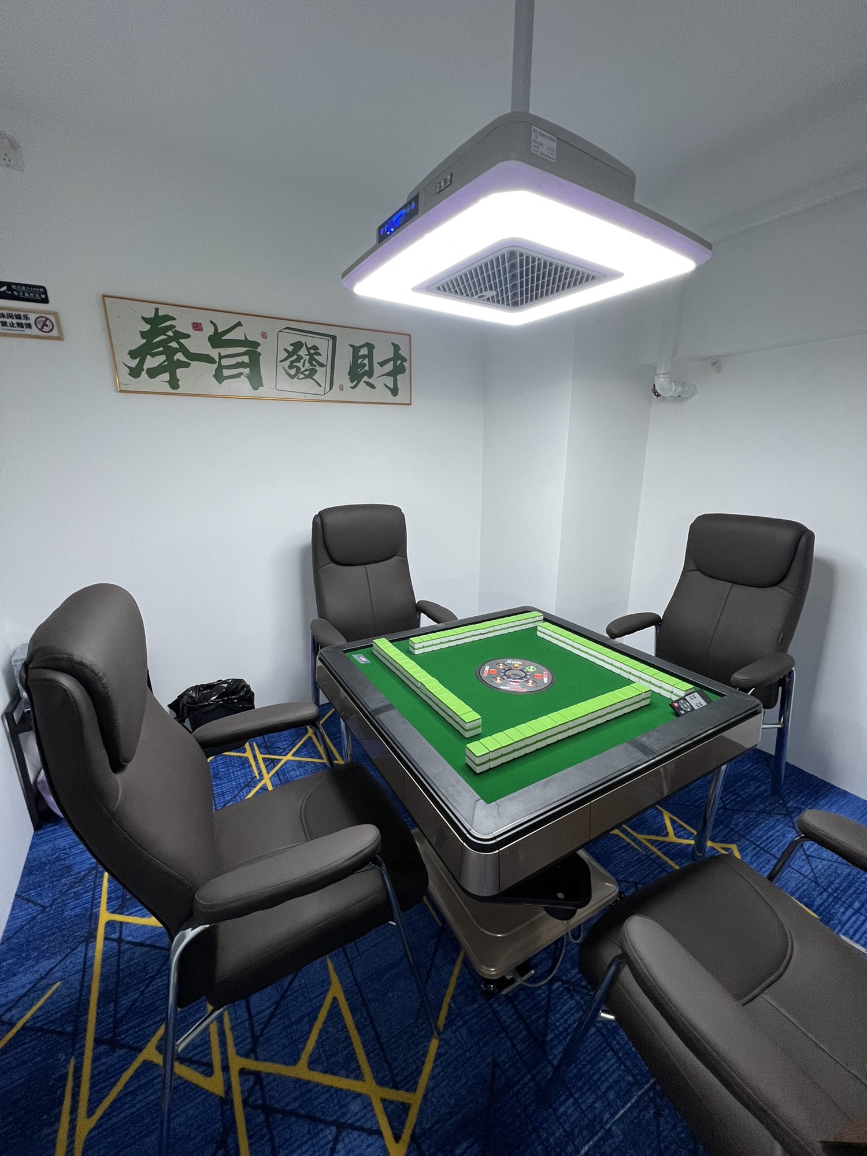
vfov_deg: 106.2
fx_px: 434
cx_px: 434
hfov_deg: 89.9
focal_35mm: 13
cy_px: 578
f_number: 1.8
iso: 160
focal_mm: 1.57
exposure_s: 1/50
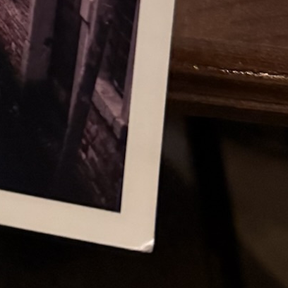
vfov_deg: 13.1
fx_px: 979
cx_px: -214
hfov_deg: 14.8
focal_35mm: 104
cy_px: -381
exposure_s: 1/36
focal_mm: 6.76
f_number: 1.78
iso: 1000
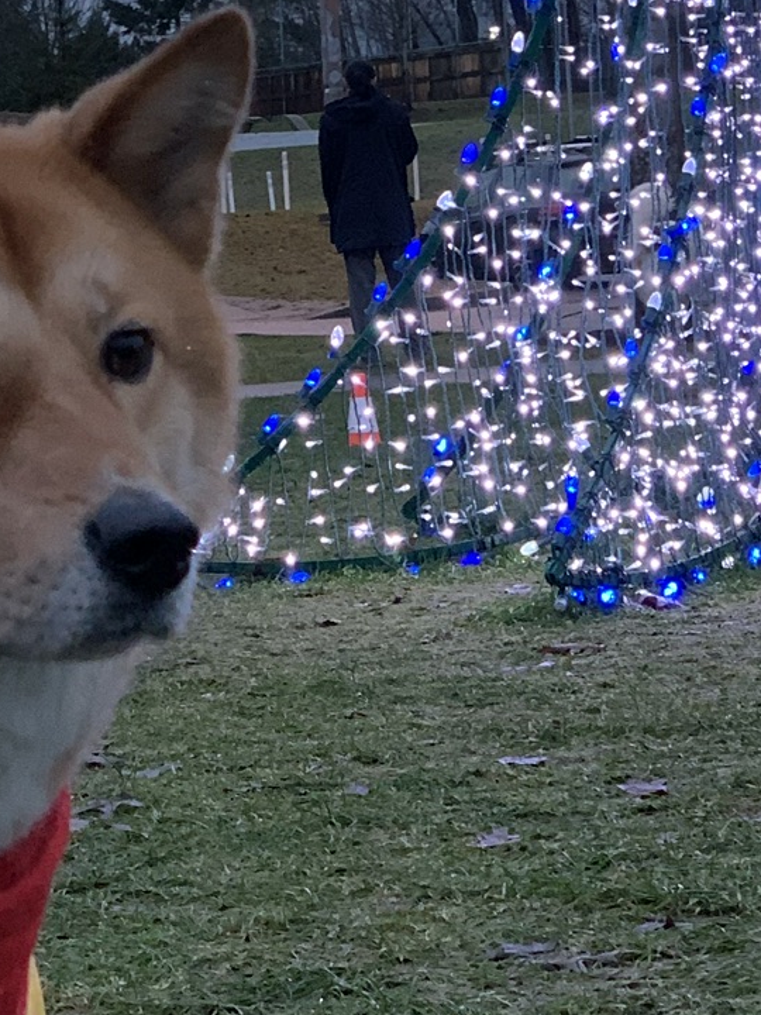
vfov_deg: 13.1
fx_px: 4338
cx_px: 289
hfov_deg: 10.0
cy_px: -59
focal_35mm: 148
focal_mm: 6
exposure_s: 1/60
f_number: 2.4
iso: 125
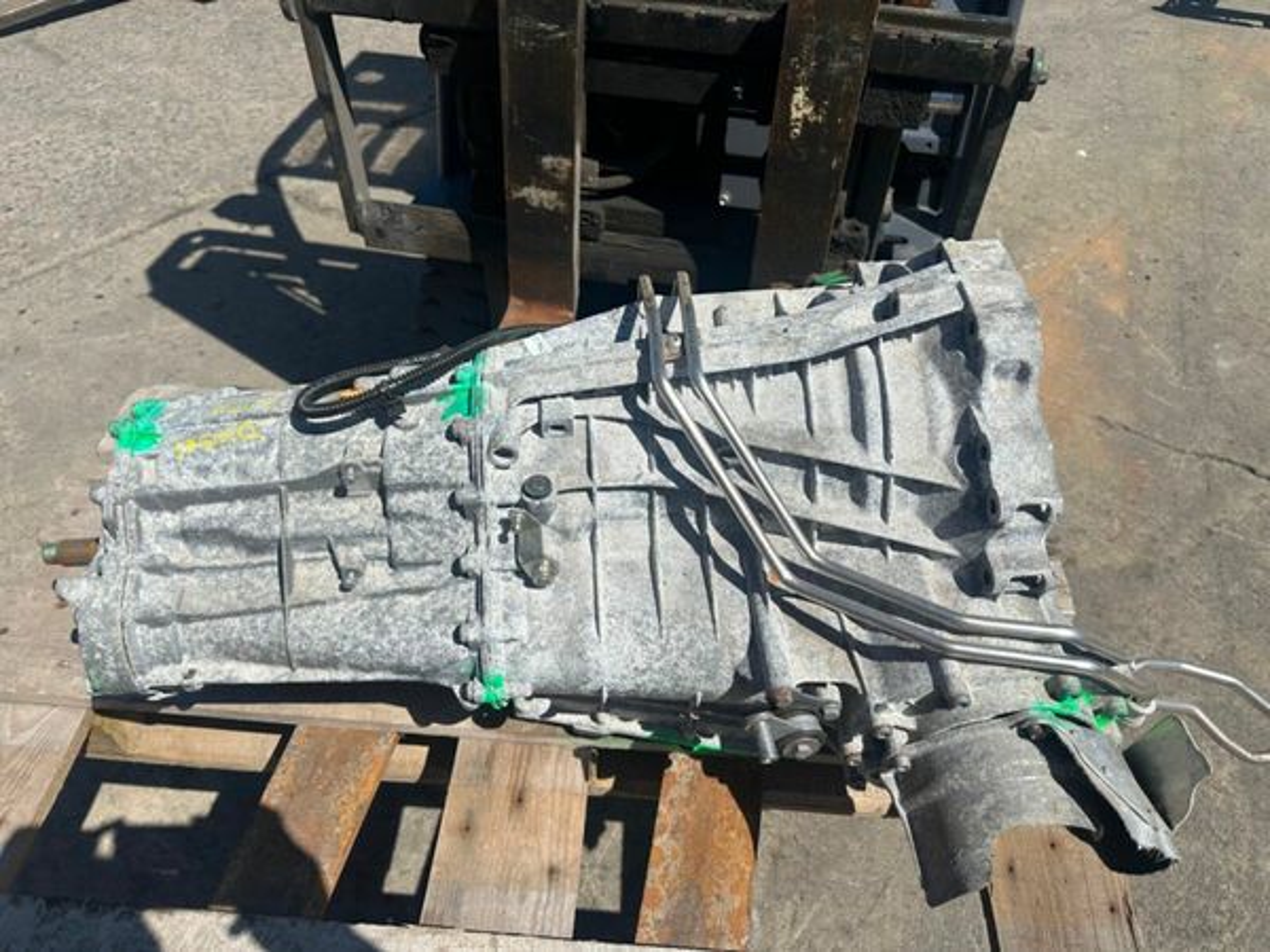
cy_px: 476
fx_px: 881
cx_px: 635
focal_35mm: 24
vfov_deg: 56.8
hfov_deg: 71.6
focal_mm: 6.86
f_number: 1.78
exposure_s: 1/9709
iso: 80
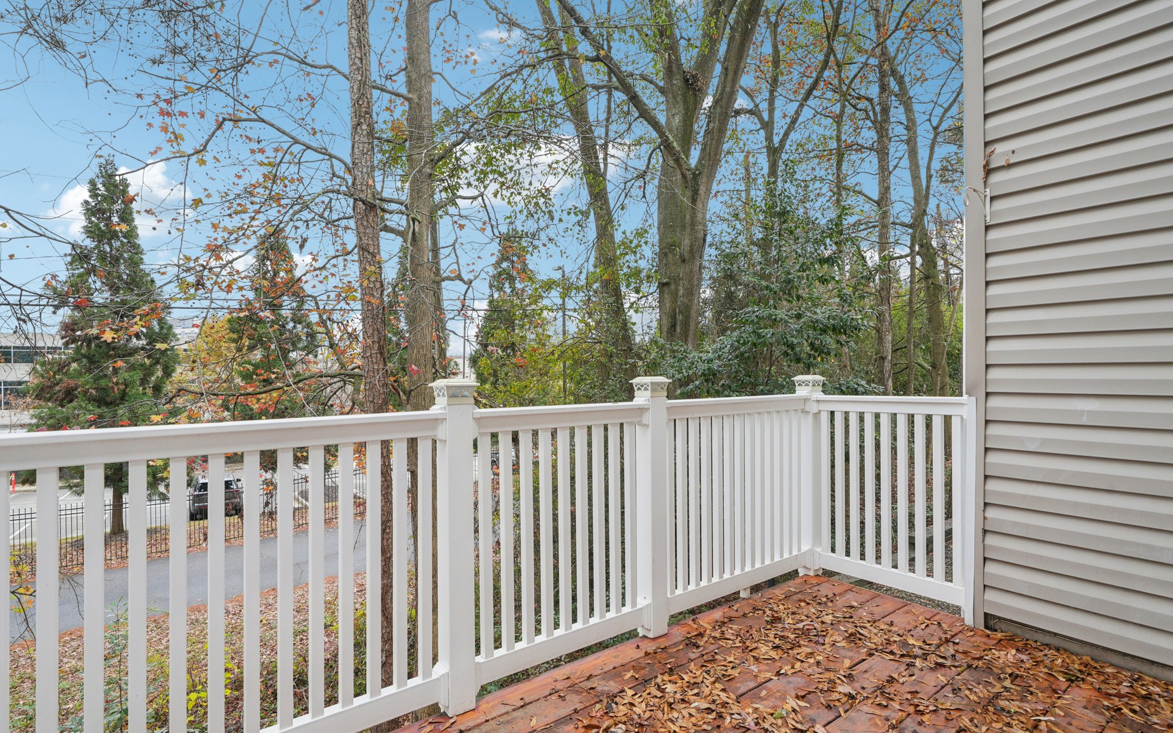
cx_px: 569
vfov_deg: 71.2
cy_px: 374
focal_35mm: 16
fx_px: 511
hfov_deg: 97.8
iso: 125
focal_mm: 15
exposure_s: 1/30
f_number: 8
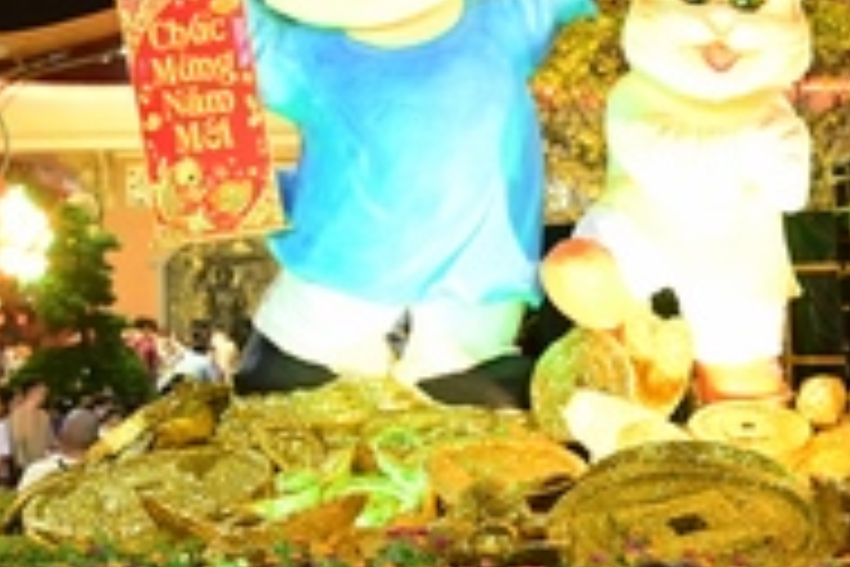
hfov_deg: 18.1
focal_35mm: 110
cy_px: 598
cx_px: 872
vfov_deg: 12.3
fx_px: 2597
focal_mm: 32
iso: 5000
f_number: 4
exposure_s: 1/80
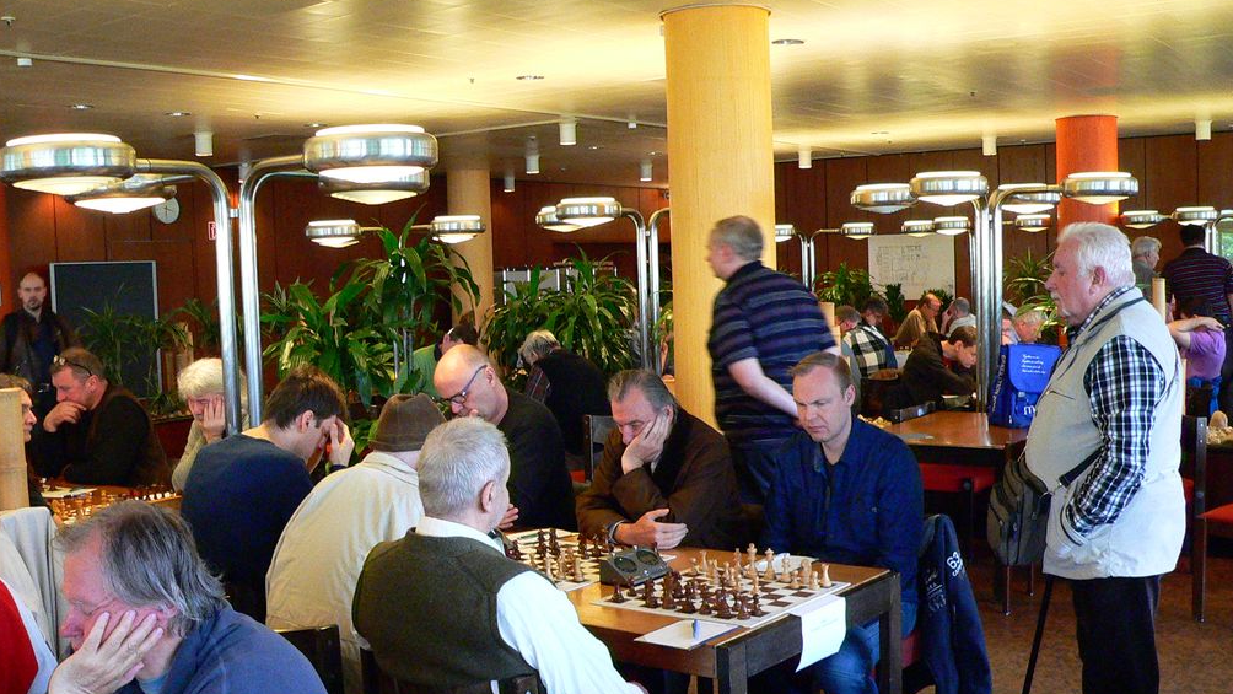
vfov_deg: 29.6
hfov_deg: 50.5
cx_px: 624
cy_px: 414
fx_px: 1308
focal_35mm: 40
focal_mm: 6
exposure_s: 1/20
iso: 400
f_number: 2.8
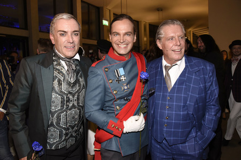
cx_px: 120
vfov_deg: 53.1
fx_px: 161
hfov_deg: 73.8
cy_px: 80
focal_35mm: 24
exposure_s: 1/60
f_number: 6.3
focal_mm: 24
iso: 2000
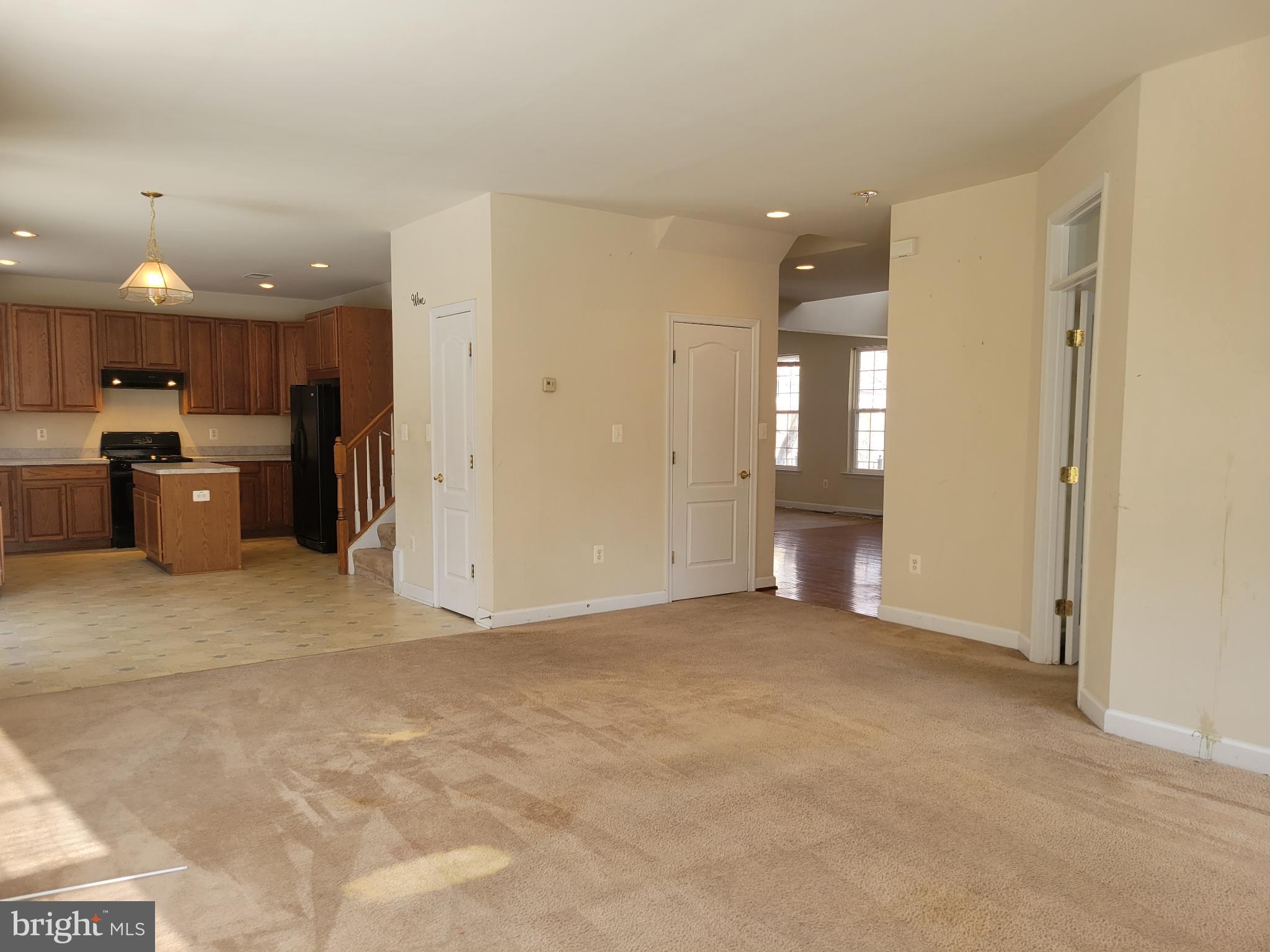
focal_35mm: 26
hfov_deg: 67.3
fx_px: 954
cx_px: 635
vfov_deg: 53.1
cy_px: 476
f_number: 1.8
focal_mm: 5.4
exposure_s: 1/120
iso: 50
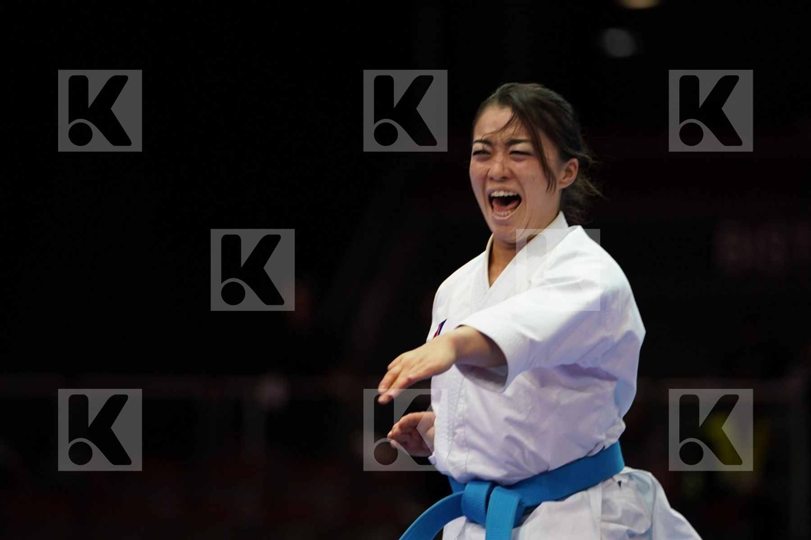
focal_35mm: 250
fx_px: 5632
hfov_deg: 8.2
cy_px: 270
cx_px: 406
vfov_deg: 5.5
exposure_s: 1/200
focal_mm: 167
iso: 640
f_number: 2.8
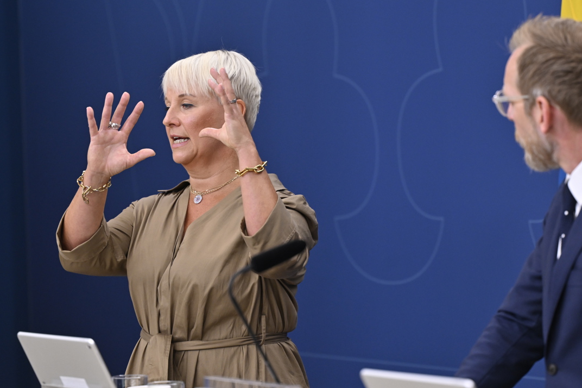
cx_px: 366
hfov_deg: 10.1
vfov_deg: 6.8
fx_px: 3281
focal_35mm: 203
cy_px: 158
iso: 1250
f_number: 4
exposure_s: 1/250
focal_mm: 160
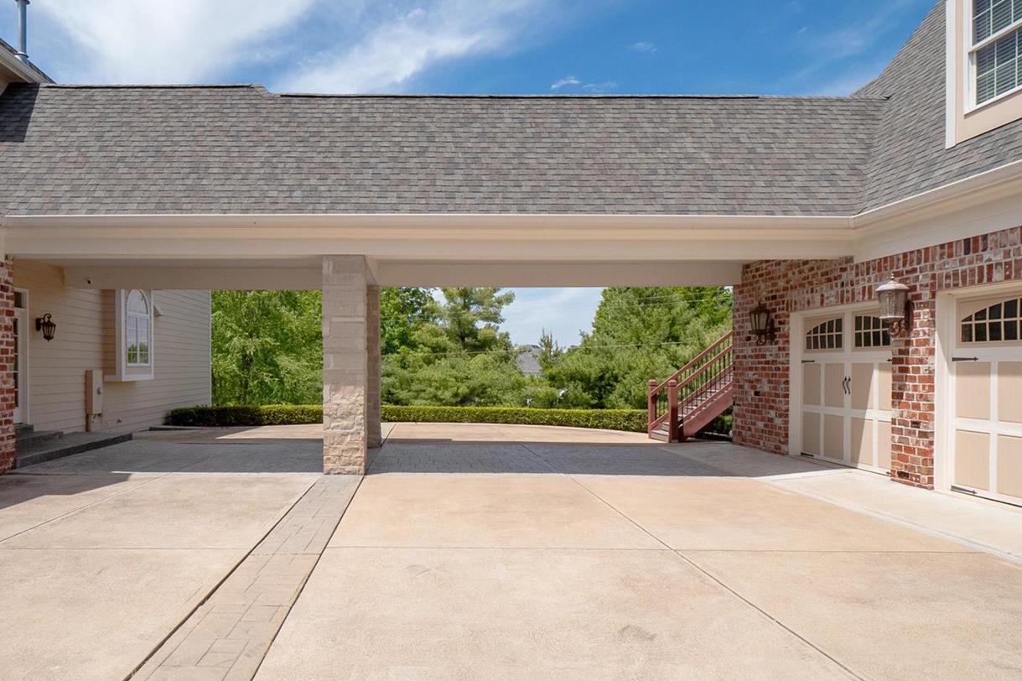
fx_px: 596
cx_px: 423
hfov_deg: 80.5
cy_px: 387
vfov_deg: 59.2
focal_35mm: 21
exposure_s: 1/800
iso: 400
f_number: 8
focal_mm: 8
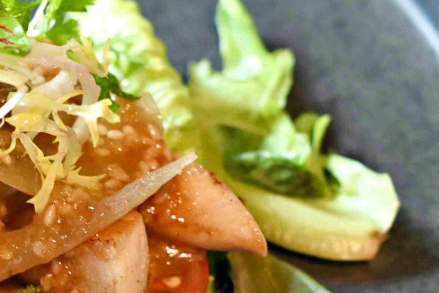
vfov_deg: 5.9
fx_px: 2841
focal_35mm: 233
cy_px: 237
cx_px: -113
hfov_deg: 8.7
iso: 800
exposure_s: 1/160
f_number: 3.2
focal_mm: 50
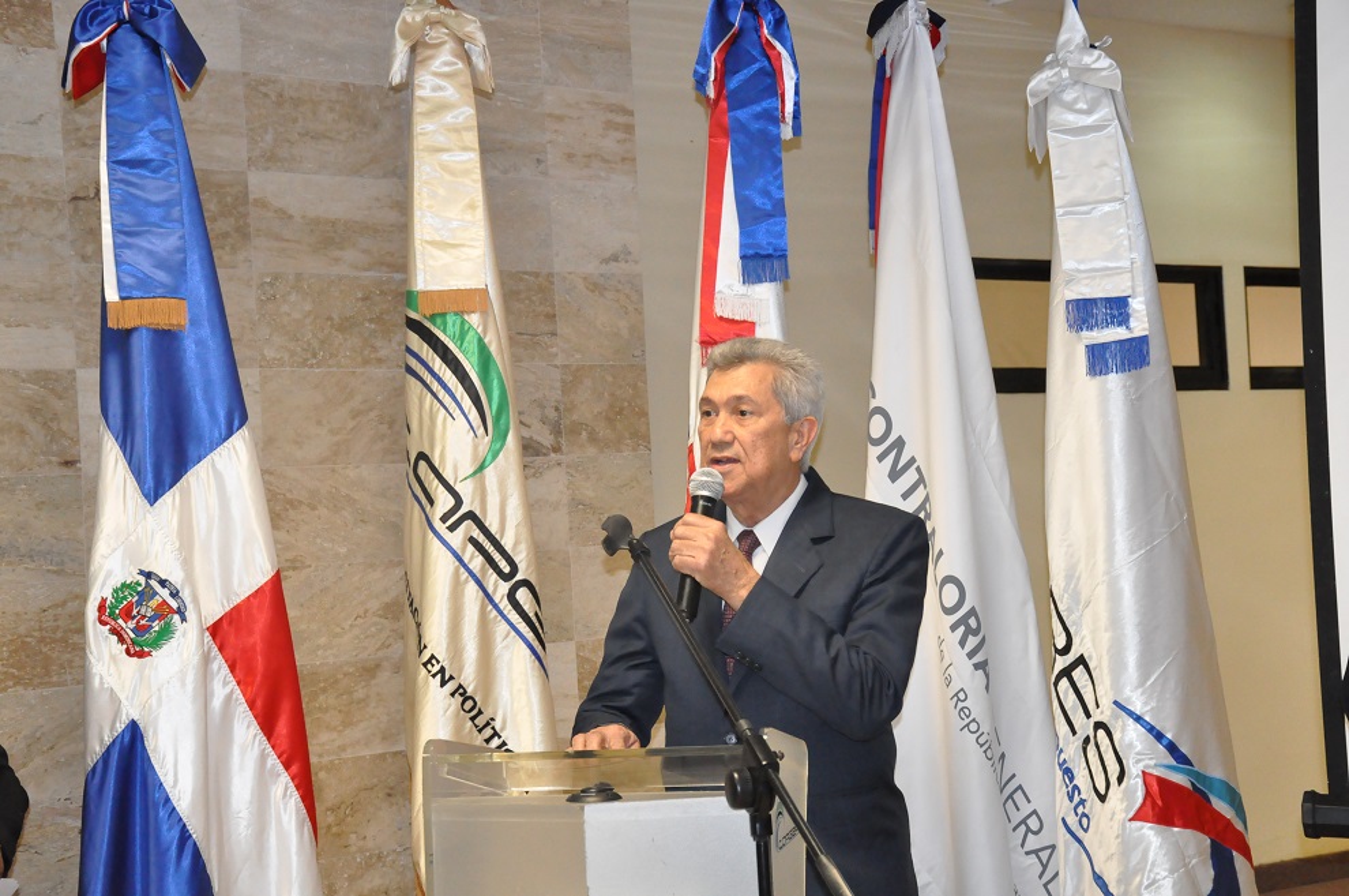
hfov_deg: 29.9
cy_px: 448
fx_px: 2526
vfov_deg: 20.1
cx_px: 674
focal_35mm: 68
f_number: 5.6
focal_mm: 45
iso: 3200
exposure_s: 1/100
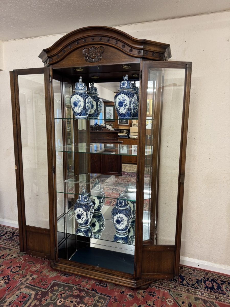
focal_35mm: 24
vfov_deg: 71.6
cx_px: 115
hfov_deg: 56.8
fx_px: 213
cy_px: 154
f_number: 1.78
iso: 200
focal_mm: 6.76
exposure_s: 1/50
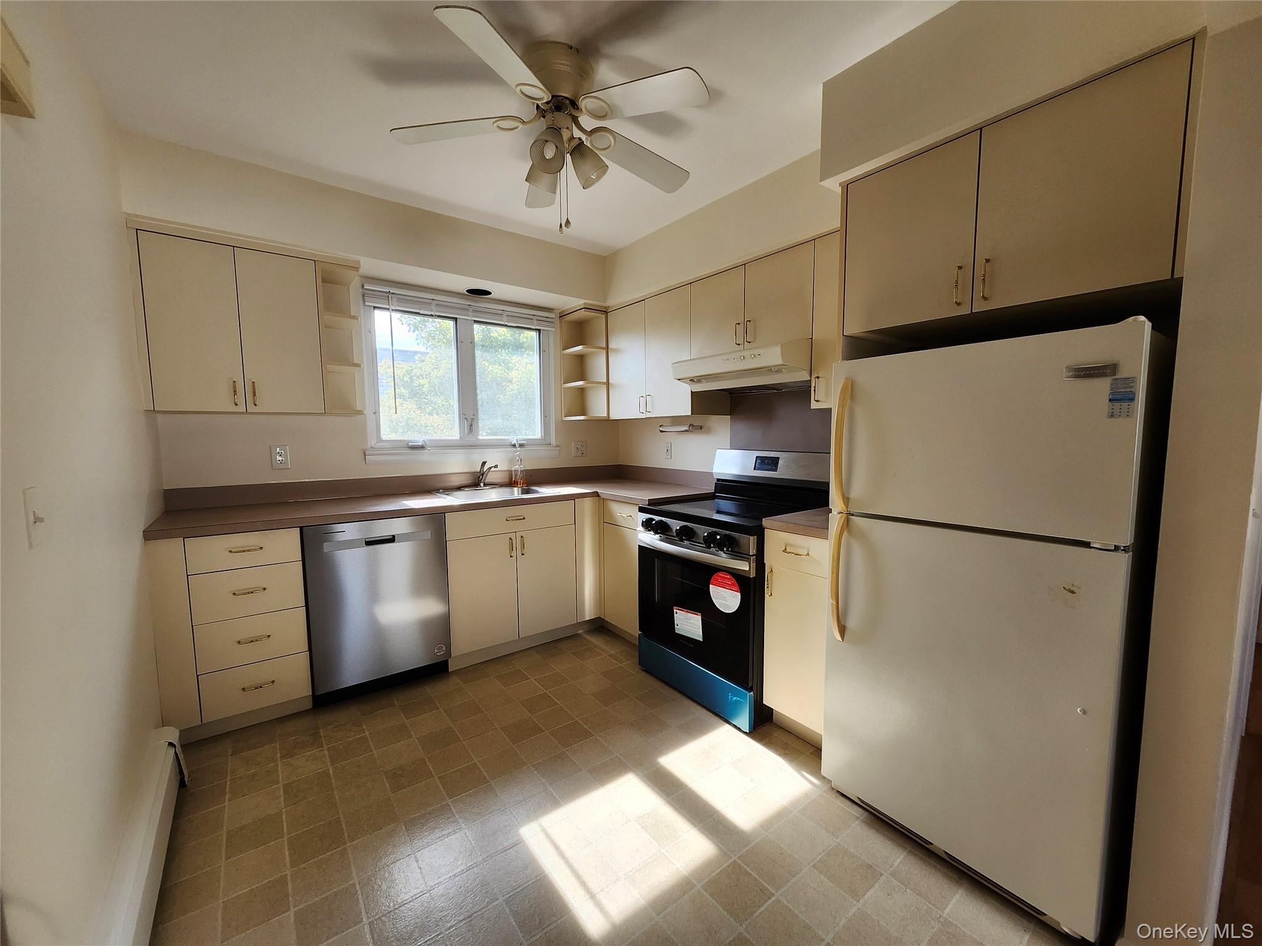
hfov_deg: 106.2
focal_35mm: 13
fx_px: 474
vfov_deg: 89.9
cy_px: 473
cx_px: 631
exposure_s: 1/120
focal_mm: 1.74
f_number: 2.2
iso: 80
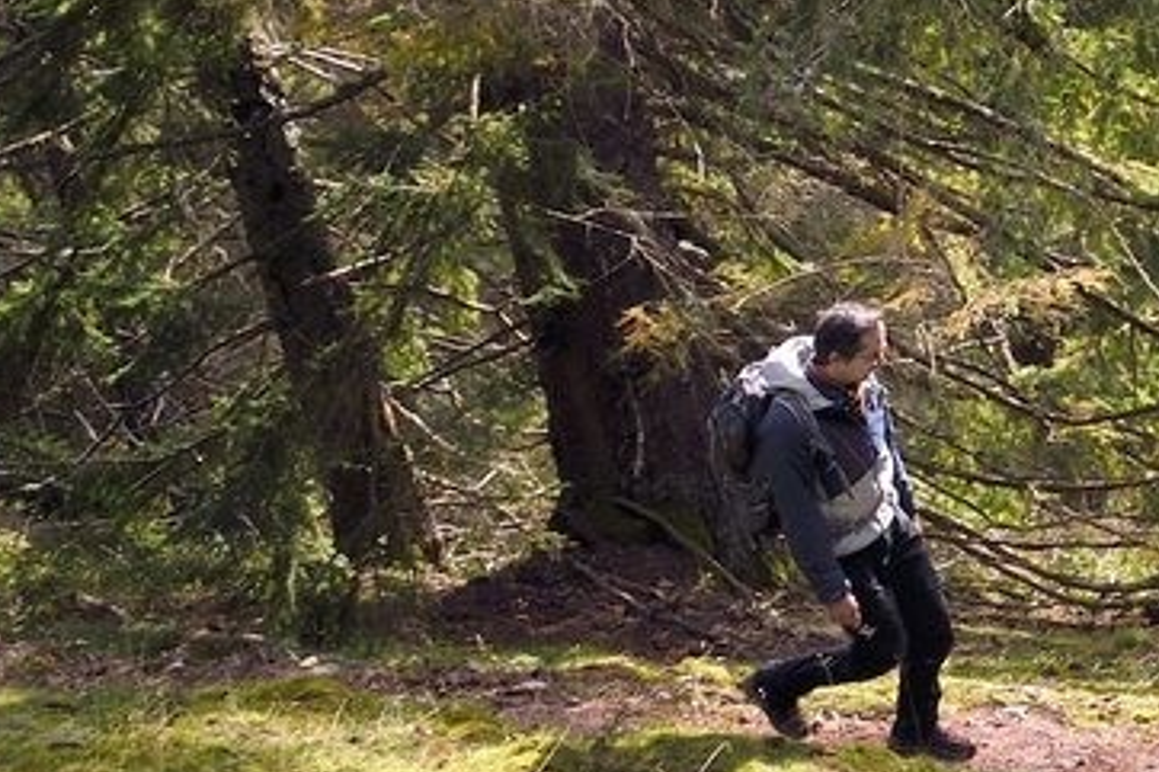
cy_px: -408
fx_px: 3411
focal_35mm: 106
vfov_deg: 12.3
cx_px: 2517
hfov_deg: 14.7
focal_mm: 24
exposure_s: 1/100
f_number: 10
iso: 400
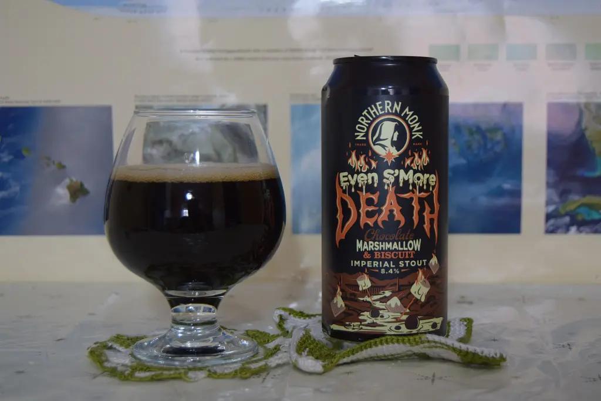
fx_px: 1052
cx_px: 300
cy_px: 200
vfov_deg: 21.6
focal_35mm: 63
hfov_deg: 31.9
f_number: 5
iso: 900
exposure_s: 1/60
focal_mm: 42
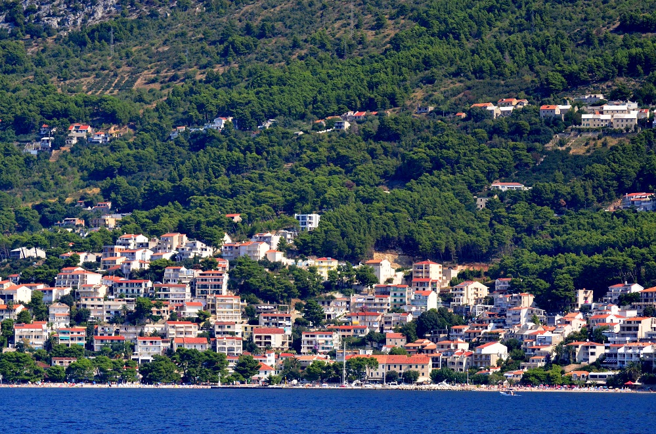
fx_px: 2672
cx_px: 328
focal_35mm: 147
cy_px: 217
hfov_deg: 14.0
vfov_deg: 9.3
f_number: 4.5
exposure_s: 1/8000
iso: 1400
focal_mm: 98
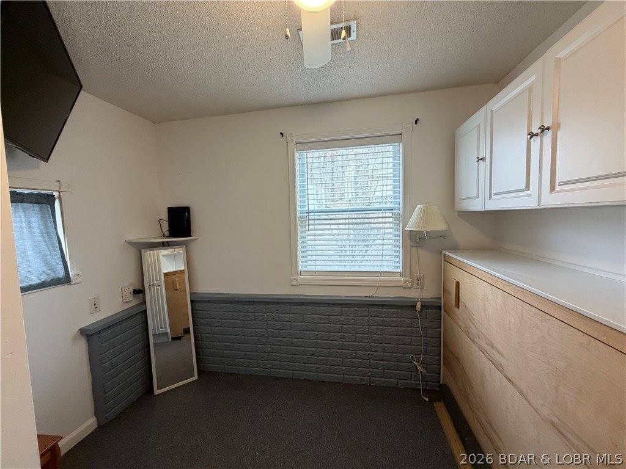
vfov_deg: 85.7
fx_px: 253
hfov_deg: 102.1
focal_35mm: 14
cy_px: 234
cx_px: 313
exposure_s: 1/60
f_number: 2.2
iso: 200
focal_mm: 2.22
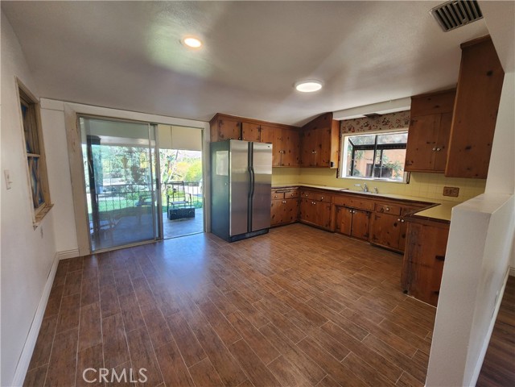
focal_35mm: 13
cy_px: 194
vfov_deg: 89.9
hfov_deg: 106.2
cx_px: 258
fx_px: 193
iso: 160
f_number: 2.2
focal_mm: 2.2
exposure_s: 1/60
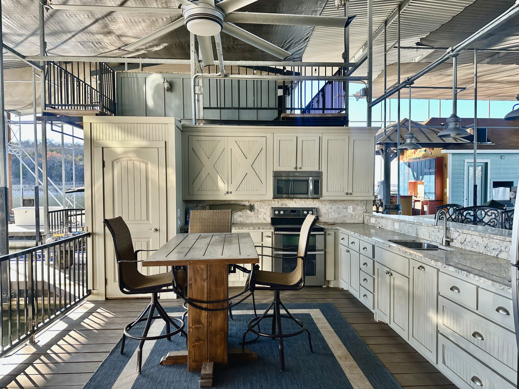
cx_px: 260
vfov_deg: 56.8
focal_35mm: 24
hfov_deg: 71.6
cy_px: 194
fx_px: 360
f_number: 1.78
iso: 80
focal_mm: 6.86
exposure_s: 1/296
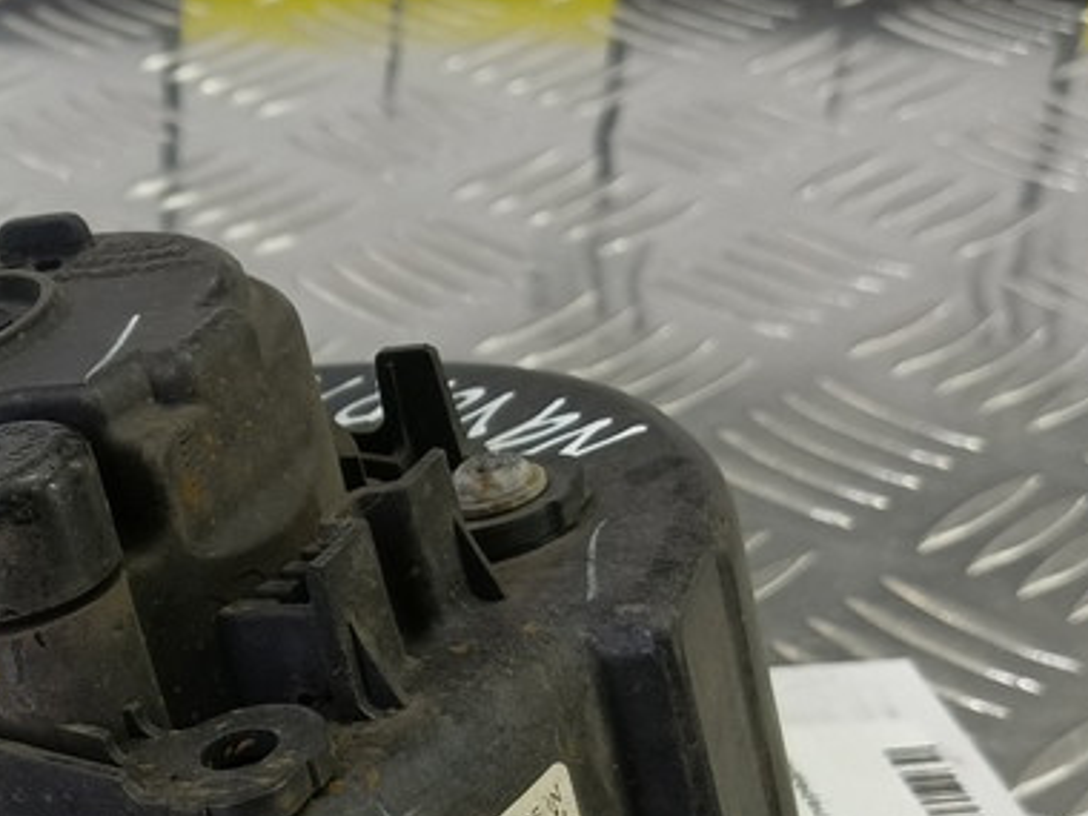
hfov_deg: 29.7
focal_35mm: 62
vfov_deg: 22.5
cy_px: 856
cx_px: 77
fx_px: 1949
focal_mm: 4.11
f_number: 1.6
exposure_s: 1/50
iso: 131
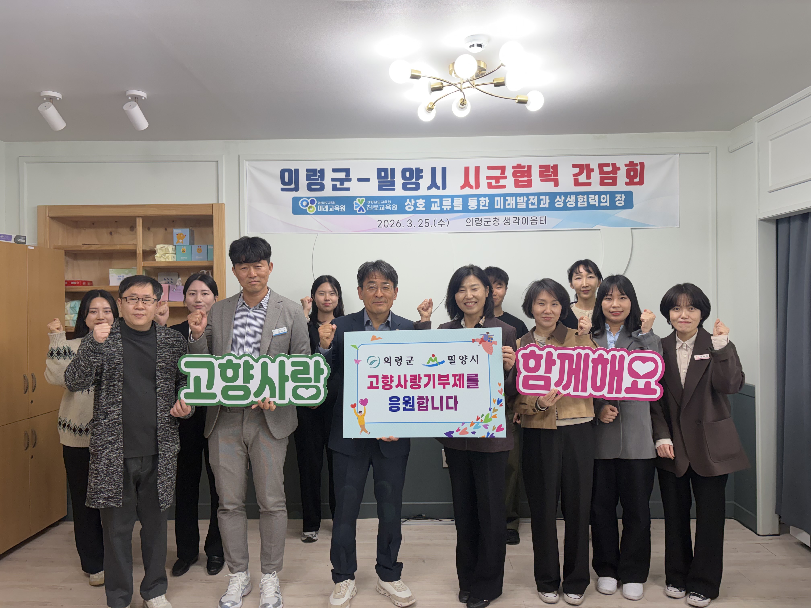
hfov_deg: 67.3
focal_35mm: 26
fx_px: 609
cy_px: 304
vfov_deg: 53.1
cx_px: 406
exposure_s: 1/120
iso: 80
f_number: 1.6
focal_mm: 5.96
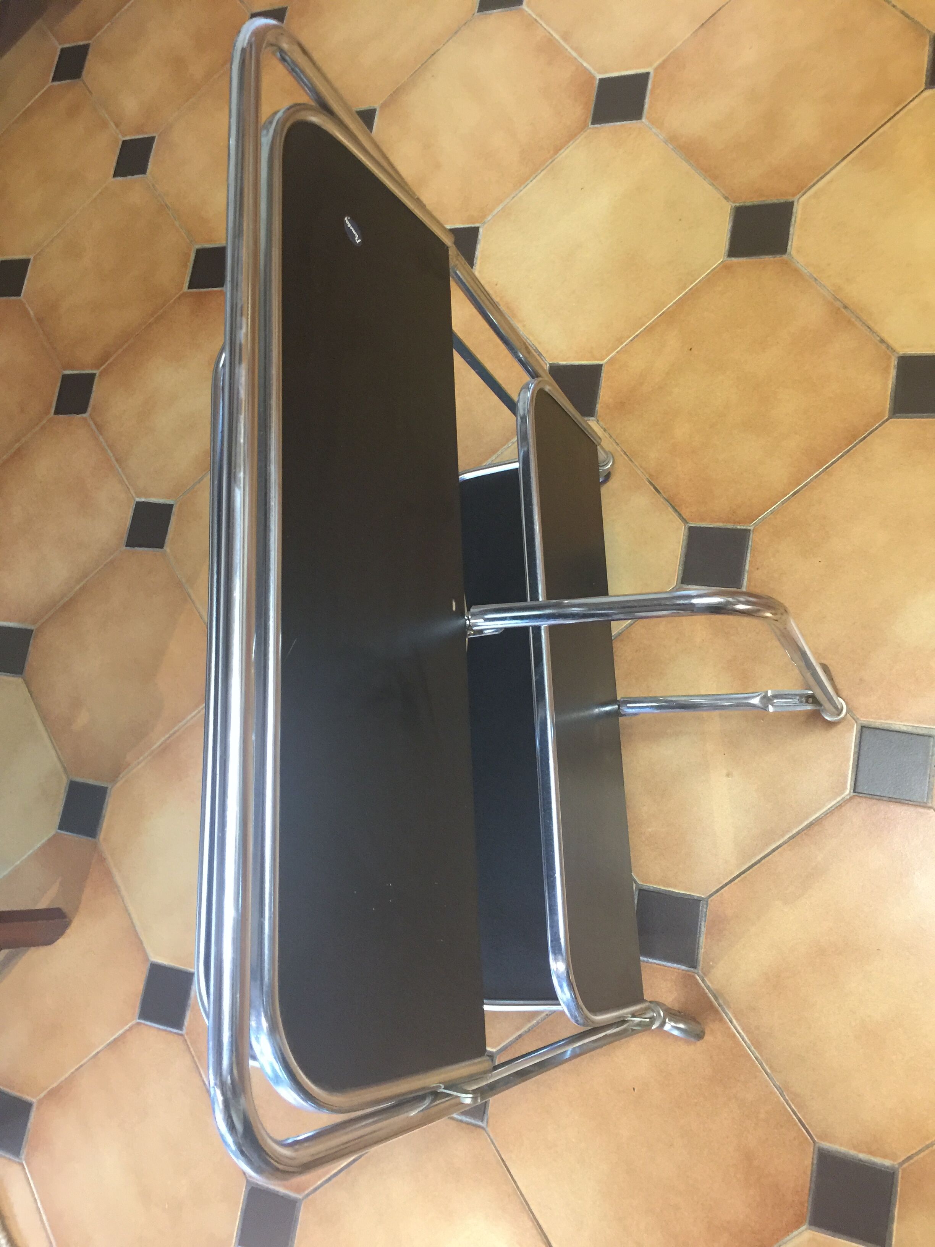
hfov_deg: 48.2
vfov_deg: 61.7
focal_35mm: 29
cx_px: 468
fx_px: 1044
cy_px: 624
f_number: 2.2
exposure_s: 1/10
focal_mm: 4.15
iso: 125
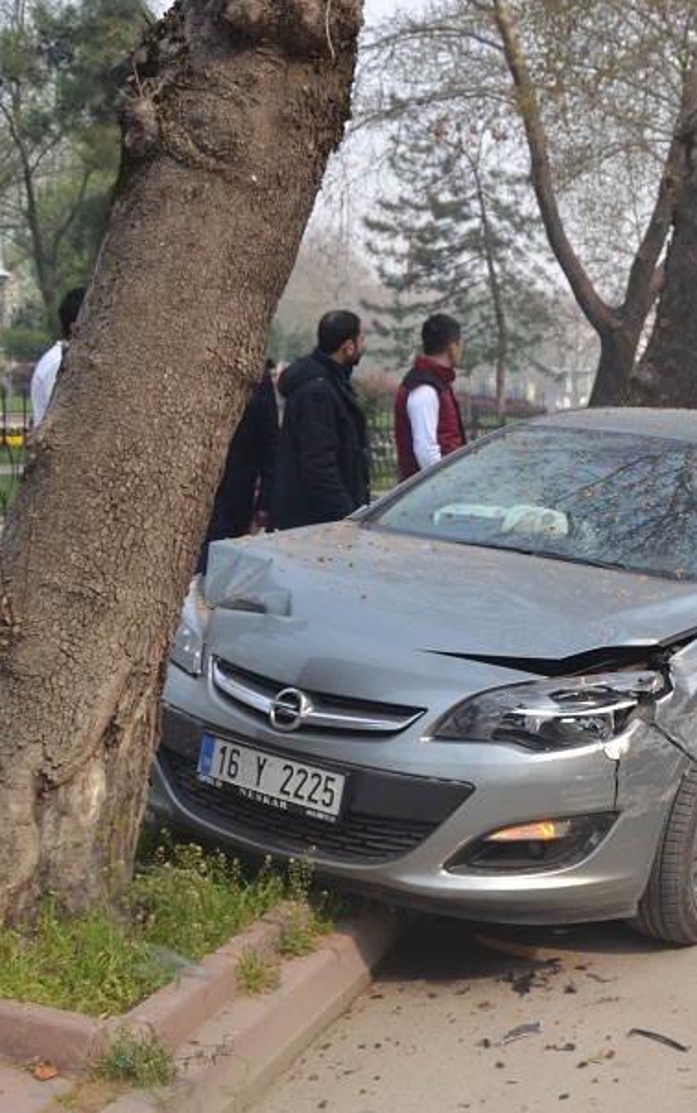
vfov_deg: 36.3
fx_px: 1700
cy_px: 561
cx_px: 848
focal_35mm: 56
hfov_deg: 21.4
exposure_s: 1/160
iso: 100
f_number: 6.3
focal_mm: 24
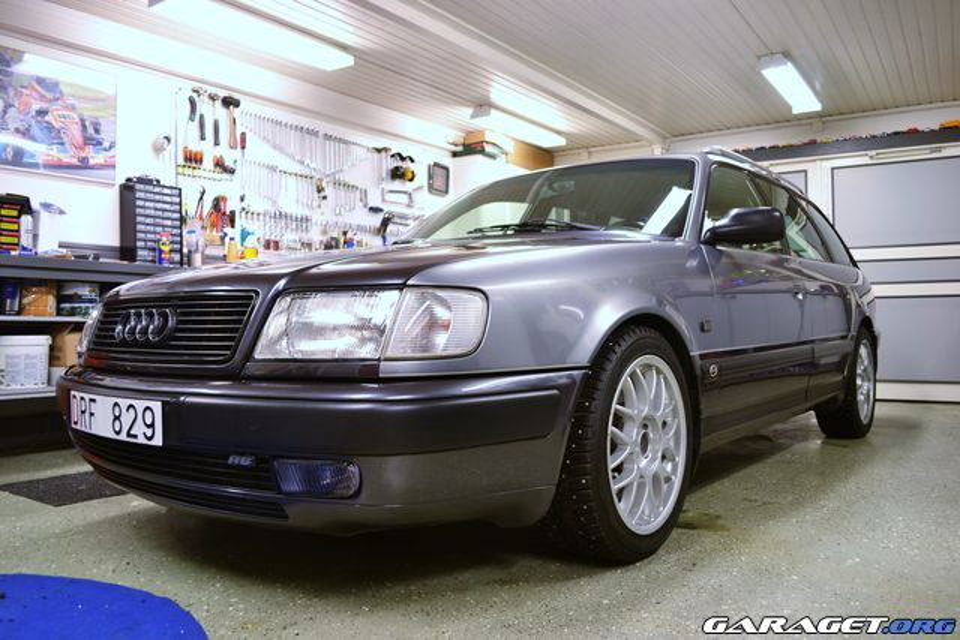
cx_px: 480
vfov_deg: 48.0
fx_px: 720
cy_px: 320
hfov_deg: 67.4
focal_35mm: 27
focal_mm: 18
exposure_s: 1/2.5
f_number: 3.5
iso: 100
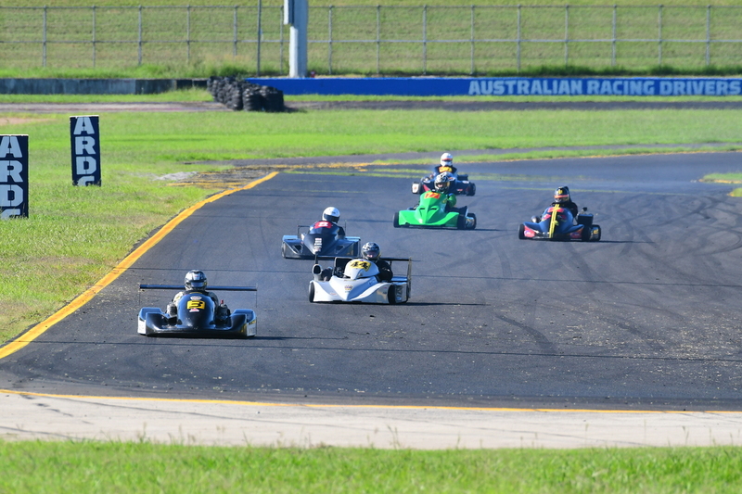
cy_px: 247
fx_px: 12672
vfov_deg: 2.2
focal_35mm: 615
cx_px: 371
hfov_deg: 3.4
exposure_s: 1/640
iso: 500
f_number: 9
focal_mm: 410
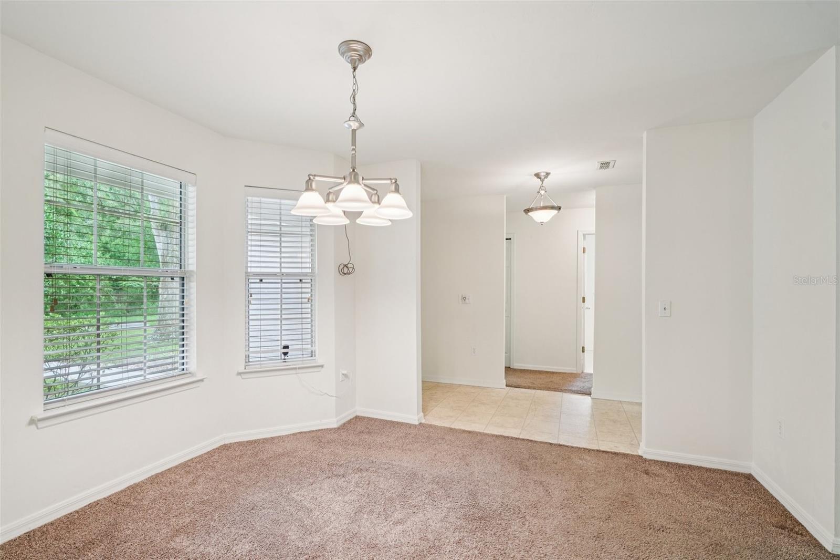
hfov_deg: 96.7
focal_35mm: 16
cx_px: 420
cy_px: 280
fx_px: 373
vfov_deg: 73.7
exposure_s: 1/15
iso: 400
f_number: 8
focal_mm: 16
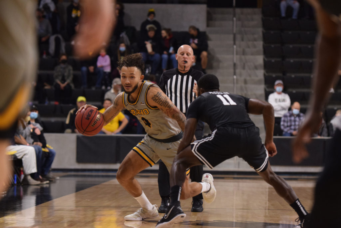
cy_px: 114
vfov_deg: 8.7
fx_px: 1492
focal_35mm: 158
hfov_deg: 13.0
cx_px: 170
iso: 2000
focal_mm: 105
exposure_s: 1/1250
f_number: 2.8
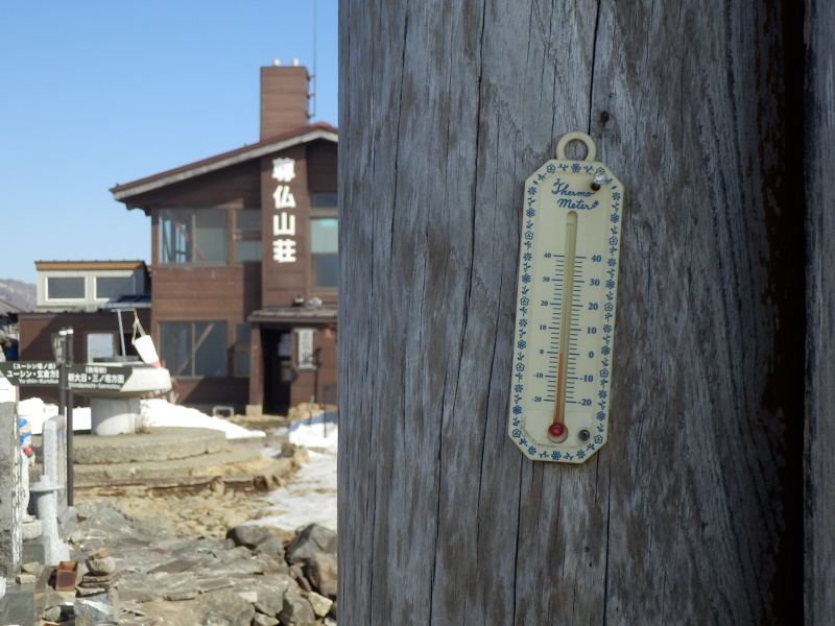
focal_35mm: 57
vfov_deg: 25.7
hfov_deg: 33.8
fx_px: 1375
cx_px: 418
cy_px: 313
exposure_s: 1/500
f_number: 4.5
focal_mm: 10
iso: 80
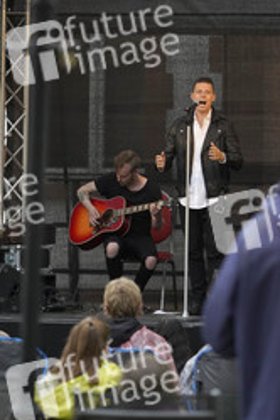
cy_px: 130
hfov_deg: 3.4
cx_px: 143
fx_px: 4725
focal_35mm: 405
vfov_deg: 5.1
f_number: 6.3
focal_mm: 252
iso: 3200
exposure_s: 1/320
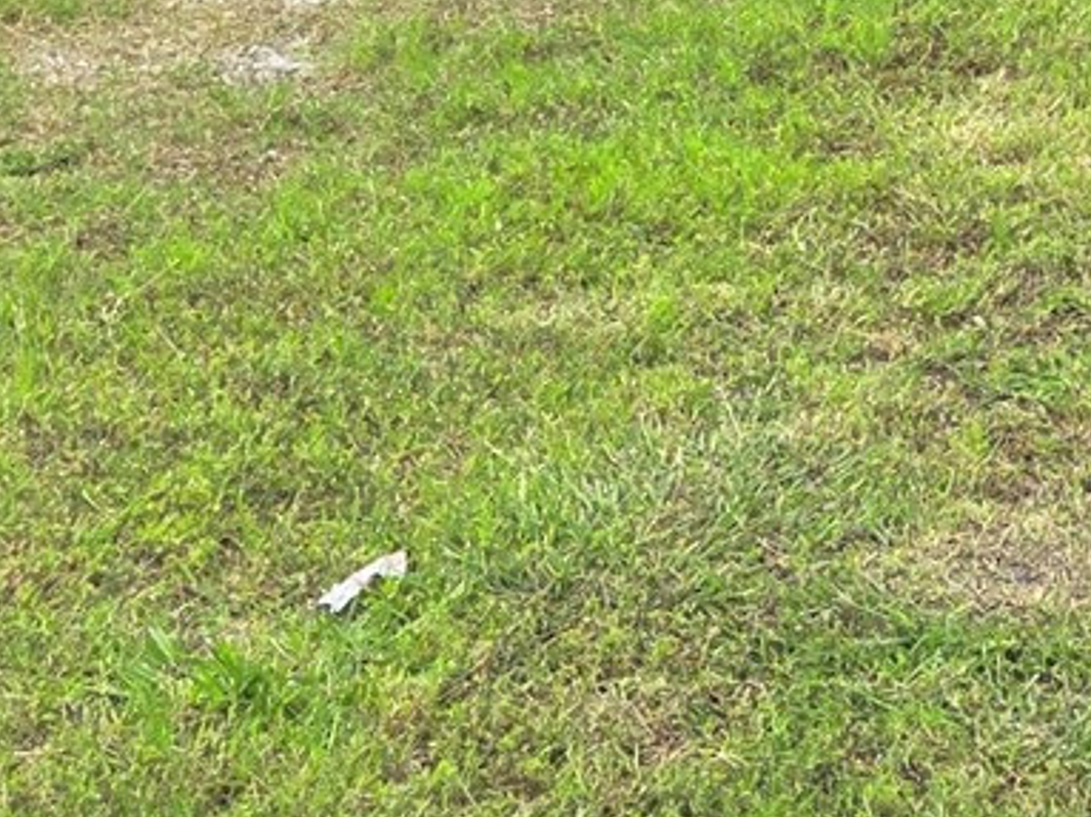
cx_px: 912
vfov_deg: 11.8
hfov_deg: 15.9
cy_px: -199
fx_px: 3875
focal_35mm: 123
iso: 80
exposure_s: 1/3798
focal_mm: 5.4
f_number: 1.8
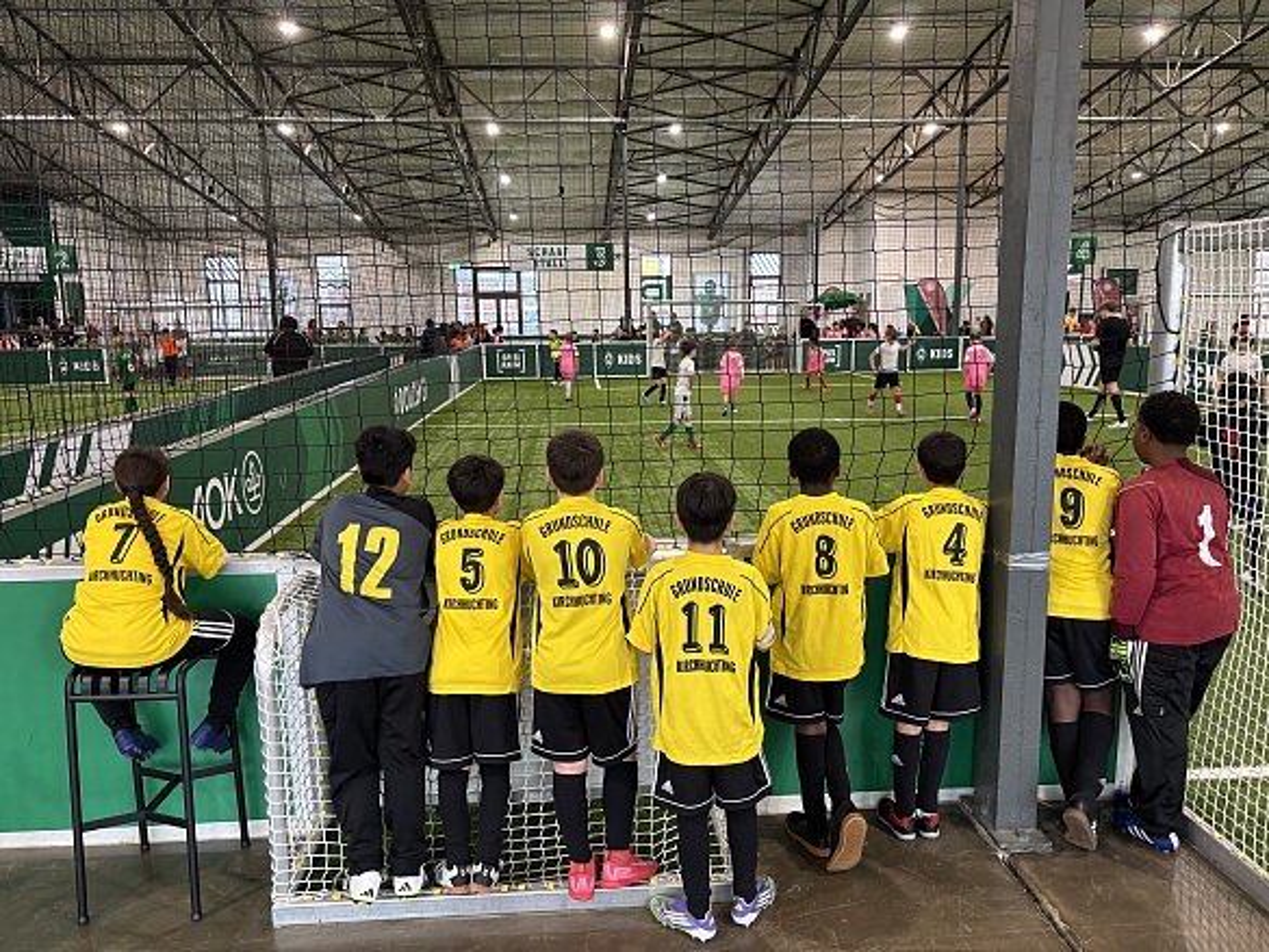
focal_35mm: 26
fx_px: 953
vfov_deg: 53.1
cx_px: 634
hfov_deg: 67.3
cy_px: 476
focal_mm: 5.96
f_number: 1.6
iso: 100
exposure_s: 1/50
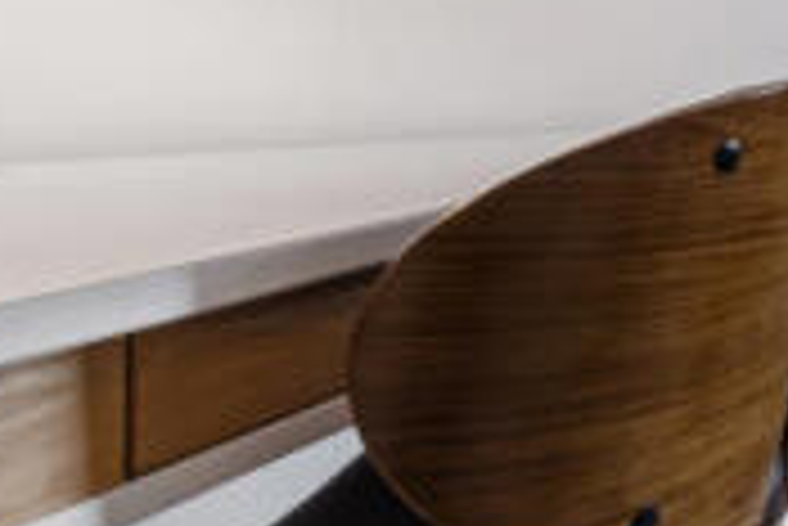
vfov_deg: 23.4
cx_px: 1371
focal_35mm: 56
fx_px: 1227
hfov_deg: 22.8
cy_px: 20
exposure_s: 1/4
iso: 400
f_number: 20
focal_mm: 10
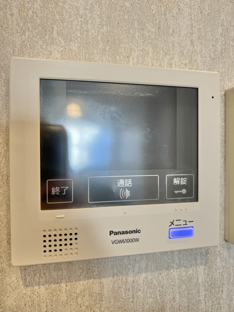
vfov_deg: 67.3
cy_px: 156
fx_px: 234
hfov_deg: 53.1
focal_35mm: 26
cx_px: 117
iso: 100
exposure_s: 1/100
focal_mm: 5.7
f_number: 1.5
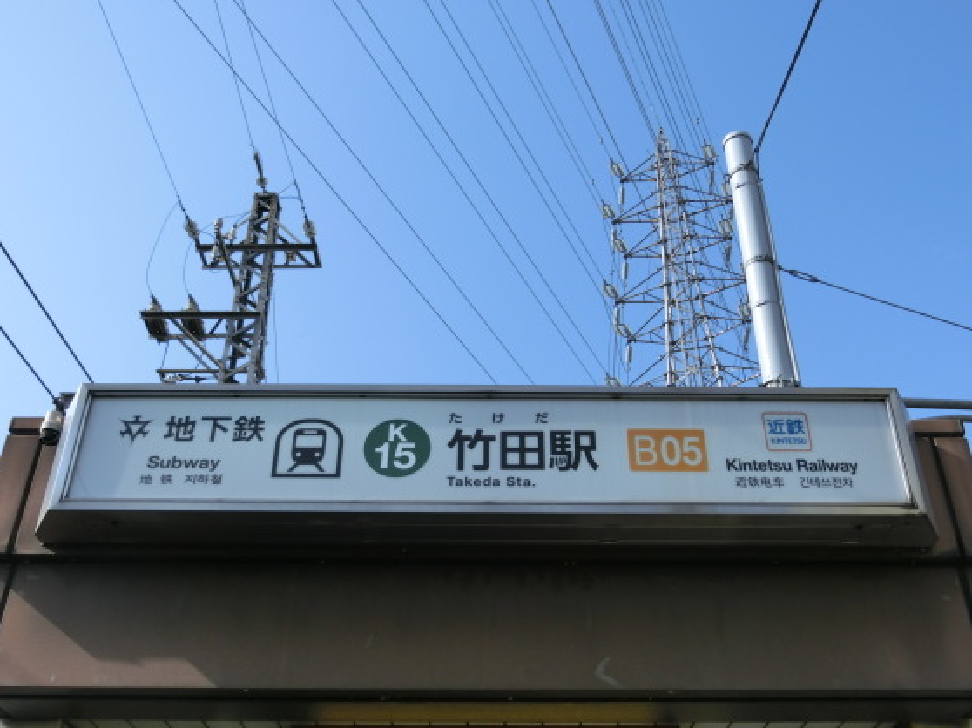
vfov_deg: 36.8
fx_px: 1095
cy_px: 380
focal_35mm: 39
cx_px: 505
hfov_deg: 47.9
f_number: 3.9
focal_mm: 6
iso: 80
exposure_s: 1/640
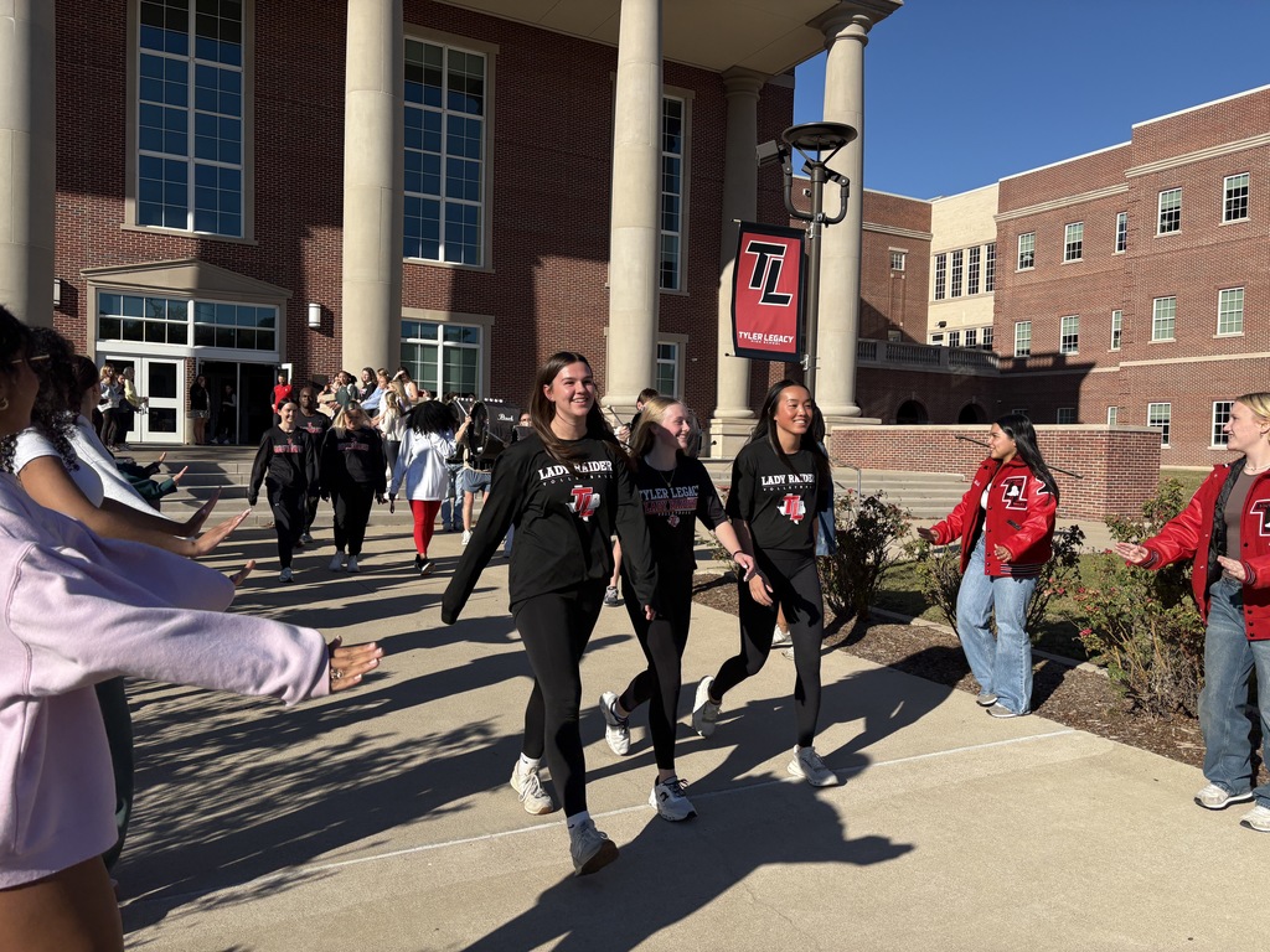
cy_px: 476
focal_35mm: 26
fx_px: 954
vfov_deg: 53.1
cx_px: 635
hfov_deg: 67.3
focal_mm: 5.96
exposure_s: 1/3448
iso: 50
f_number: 1.6
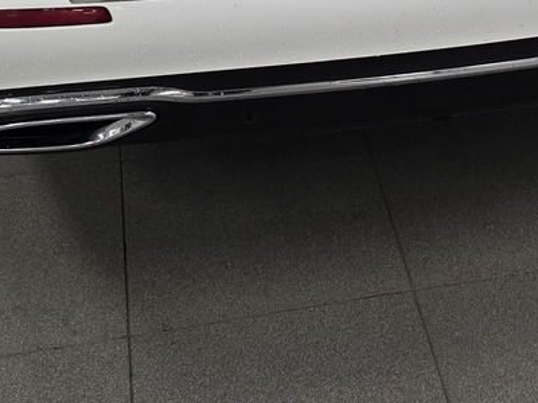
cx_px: 469
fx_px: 1430
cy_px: -322
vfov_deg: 14.2
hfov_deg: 20.9
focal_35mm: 92
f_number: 1.7
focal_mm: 6.3
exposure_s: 1/100
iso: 160
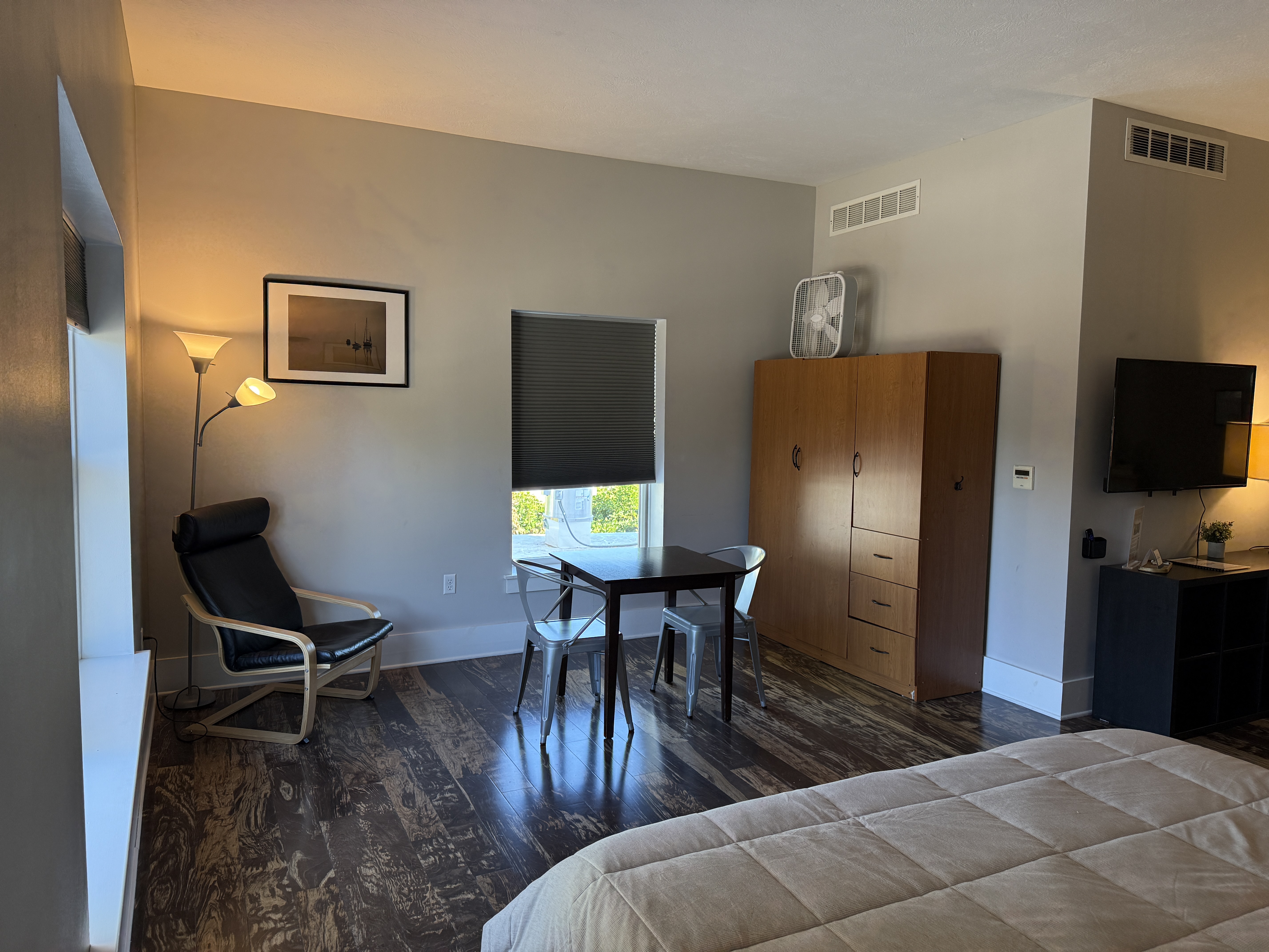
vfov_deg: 56.8
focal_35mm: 24
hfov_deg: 71.6
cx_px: 634
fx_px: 880
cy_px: 476
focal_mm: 6.76
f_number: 1.78
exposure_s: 1/120
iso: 200
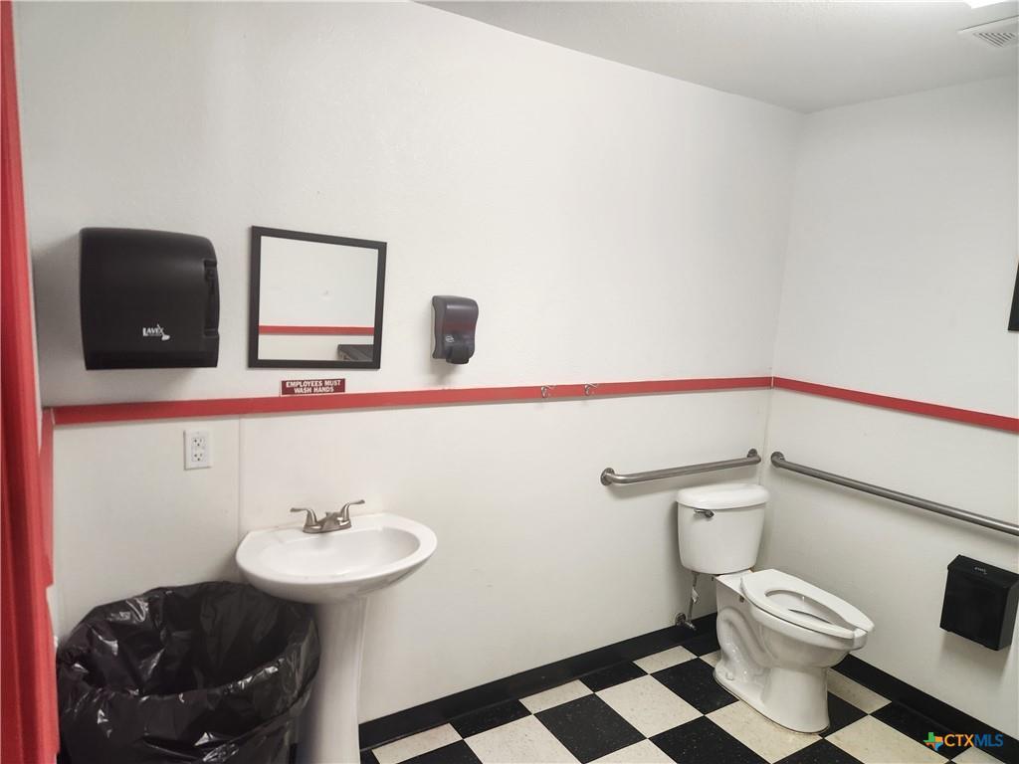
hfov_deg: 73.9
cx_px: 510
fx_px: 677
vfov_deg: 58.9
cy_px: 382
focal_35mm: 23
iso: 200
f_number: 1.8
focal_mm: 5.4
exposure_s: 1/120
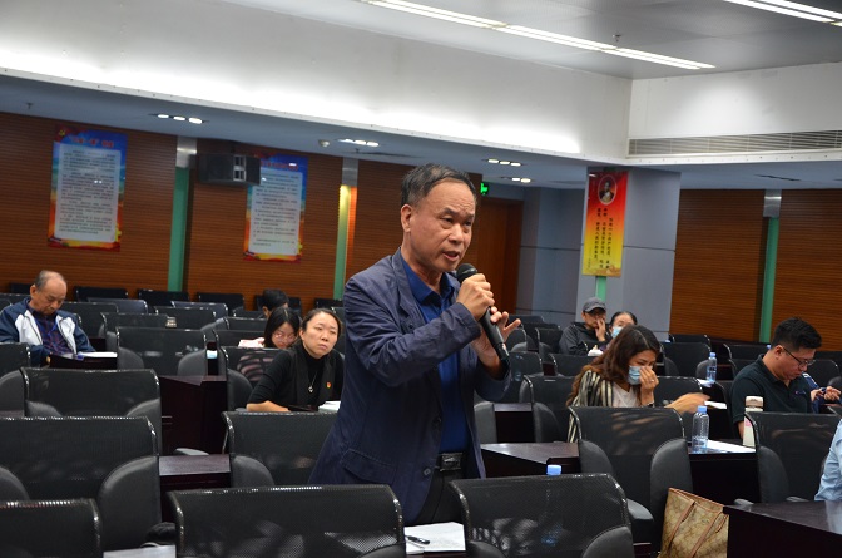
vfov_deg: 22.5
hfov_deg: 33.5
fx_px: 1400
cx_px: 421
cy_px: 279
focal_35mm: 60
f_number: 4.5
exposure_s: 1/40
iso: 800
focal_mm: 40
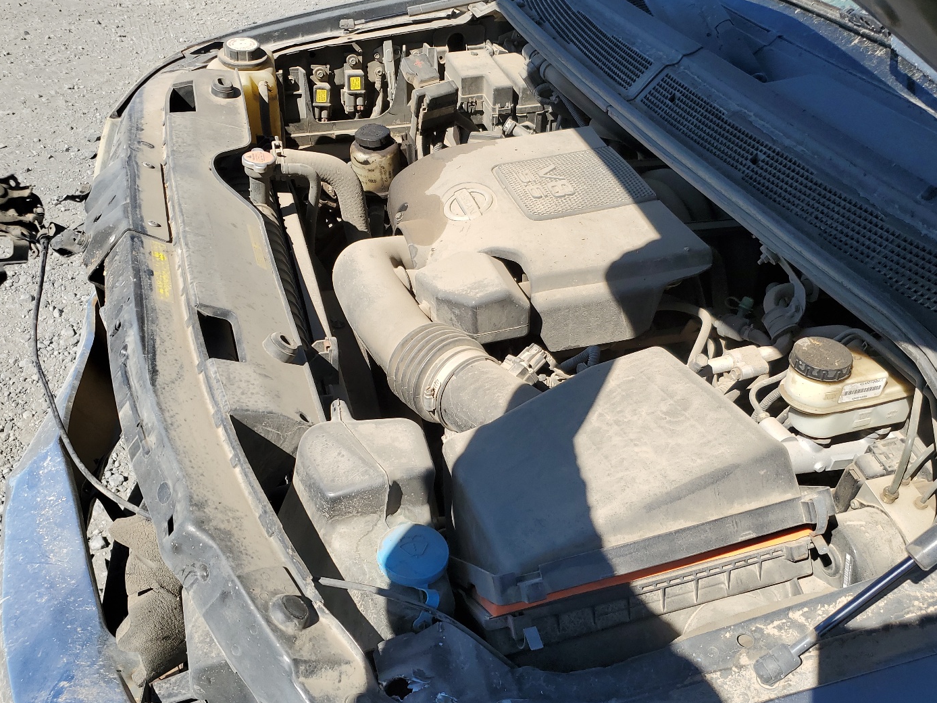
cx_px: 489
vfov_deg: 46.7
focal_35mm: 30
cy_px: 392
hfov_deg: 59.9
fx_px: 812
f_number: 1.5
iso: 50
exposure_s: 1/2000
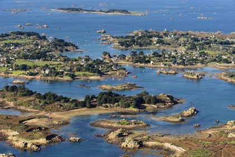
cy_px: 78
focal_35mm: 110
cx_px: 118
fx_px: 718
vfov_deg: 12.5
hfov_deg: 18.6
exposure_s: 1/1000
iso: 800
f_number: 11
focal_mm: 110
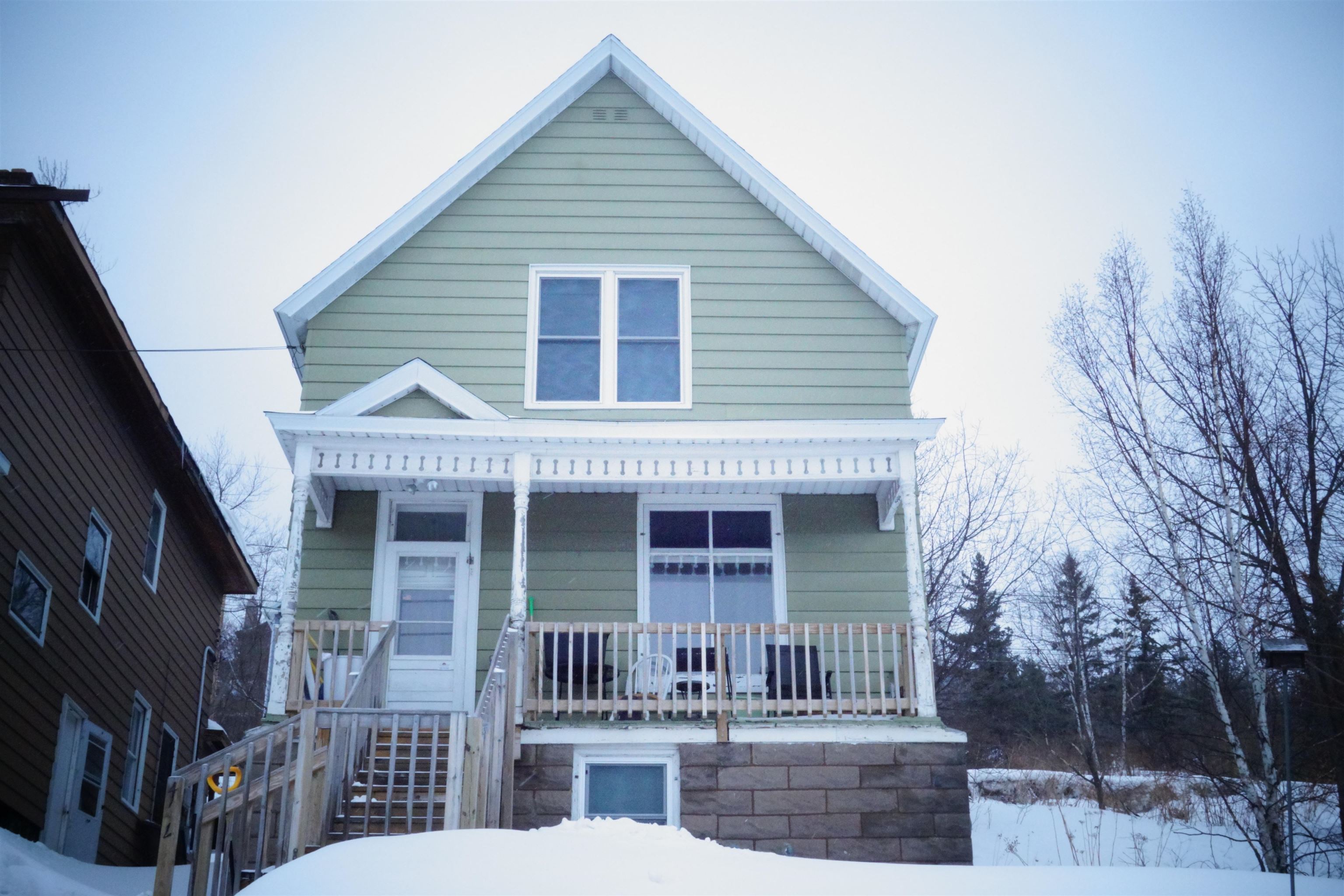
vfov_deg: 30.5
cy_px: 448
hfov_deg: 44.5
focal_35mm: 44
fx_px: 1643
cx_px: 672
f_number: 11
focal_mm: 16.2
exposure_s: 1/400
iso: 1600
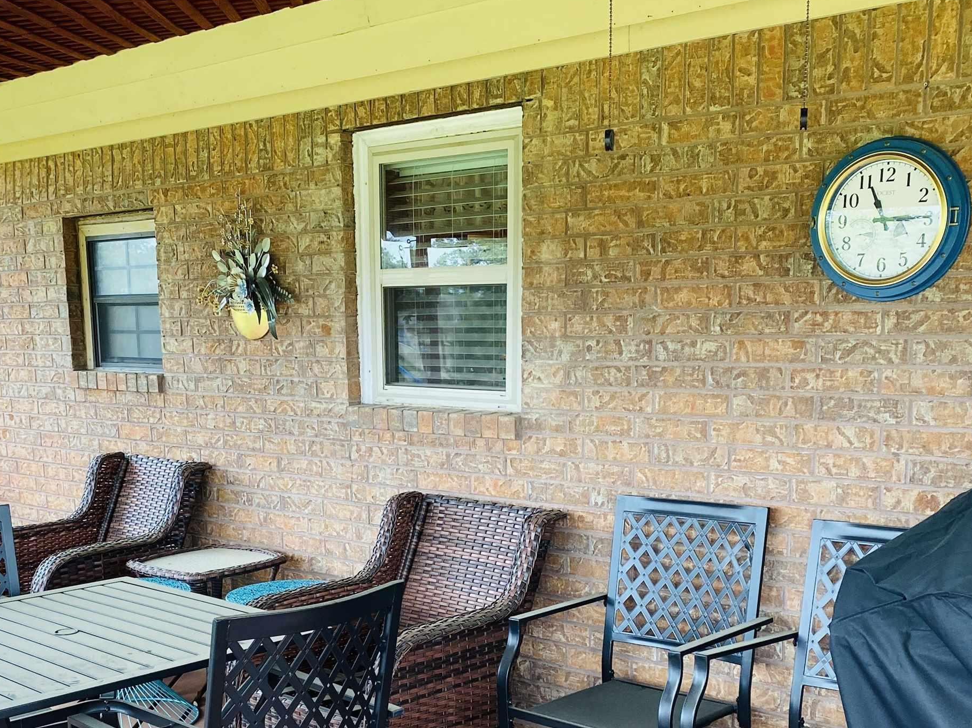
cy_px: 557
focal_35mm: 44
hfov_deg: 42.8
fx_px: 1235
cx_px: 397
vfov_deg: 32.2
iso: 100
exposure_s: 1/122
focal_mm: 4.25
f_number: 1.8
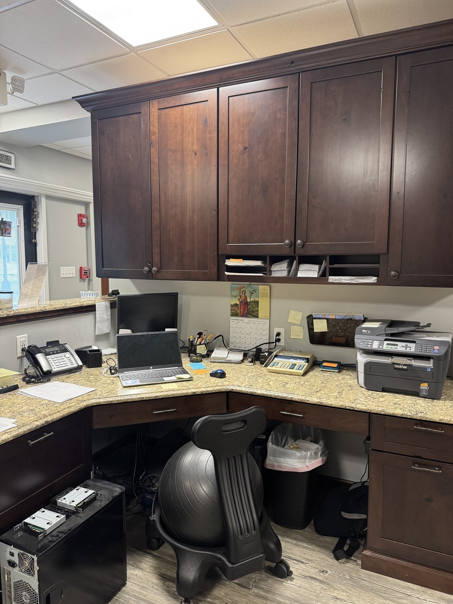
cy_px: 302
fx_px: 419
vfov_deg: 71.6
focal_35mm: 24
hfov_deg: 56.8
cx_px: 226
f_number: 1.78
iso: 250
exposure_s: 1/60
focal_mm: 6.76
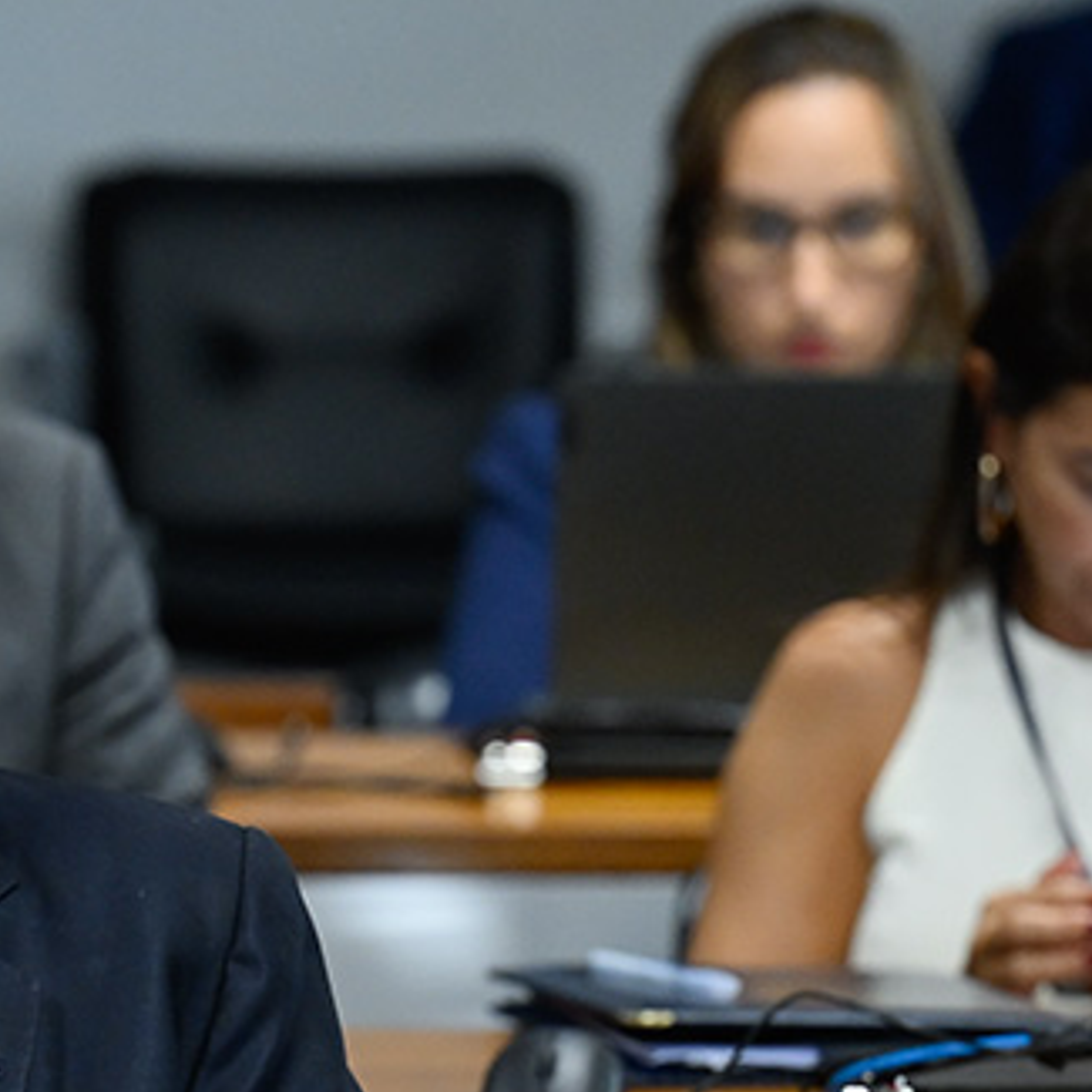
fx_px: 11064
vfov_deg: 5.6
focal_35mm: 310
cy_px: 820
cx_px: 71
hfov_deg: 5.6
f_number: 2.8
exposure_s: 1/160
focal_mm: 92
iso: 2000
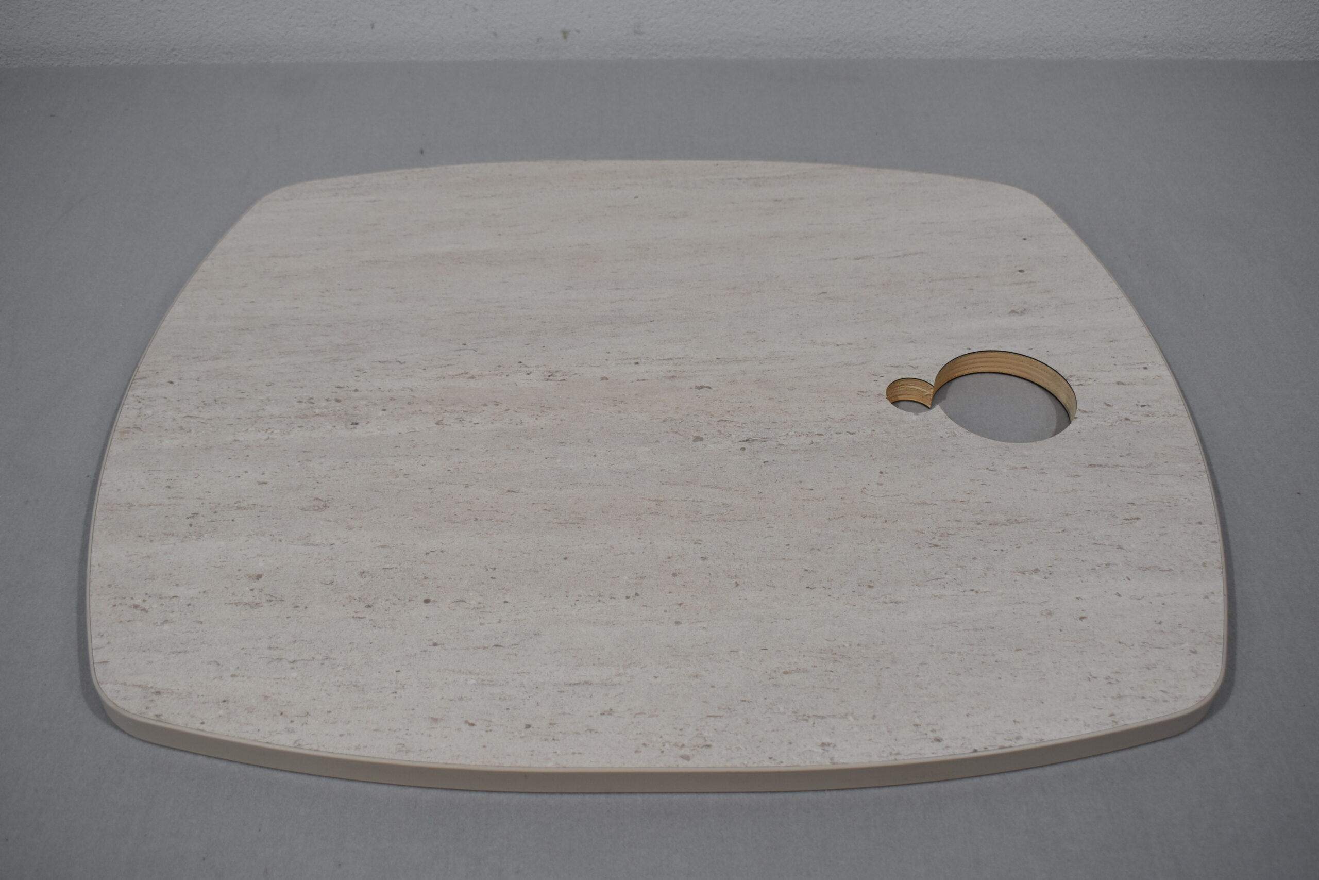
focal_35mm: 39
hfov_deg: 49.6
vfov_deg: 34.2
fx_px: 1429
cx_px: 660
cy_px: 440
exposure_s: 1/125
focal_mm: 26
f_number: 5.6
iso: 250
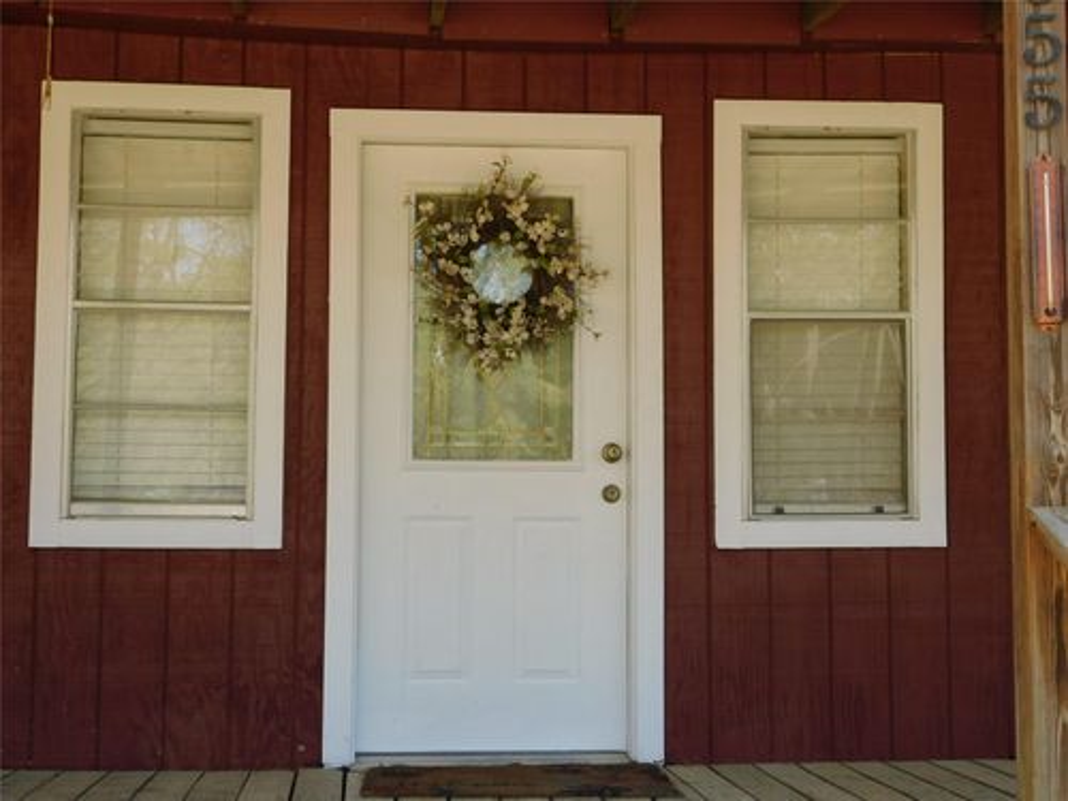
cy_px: 400
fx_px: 1573
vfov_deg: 28.6
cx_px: 534
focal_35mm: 51
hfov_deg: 37.5
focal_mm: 9
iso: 125
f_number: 3.8
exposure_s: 1/125
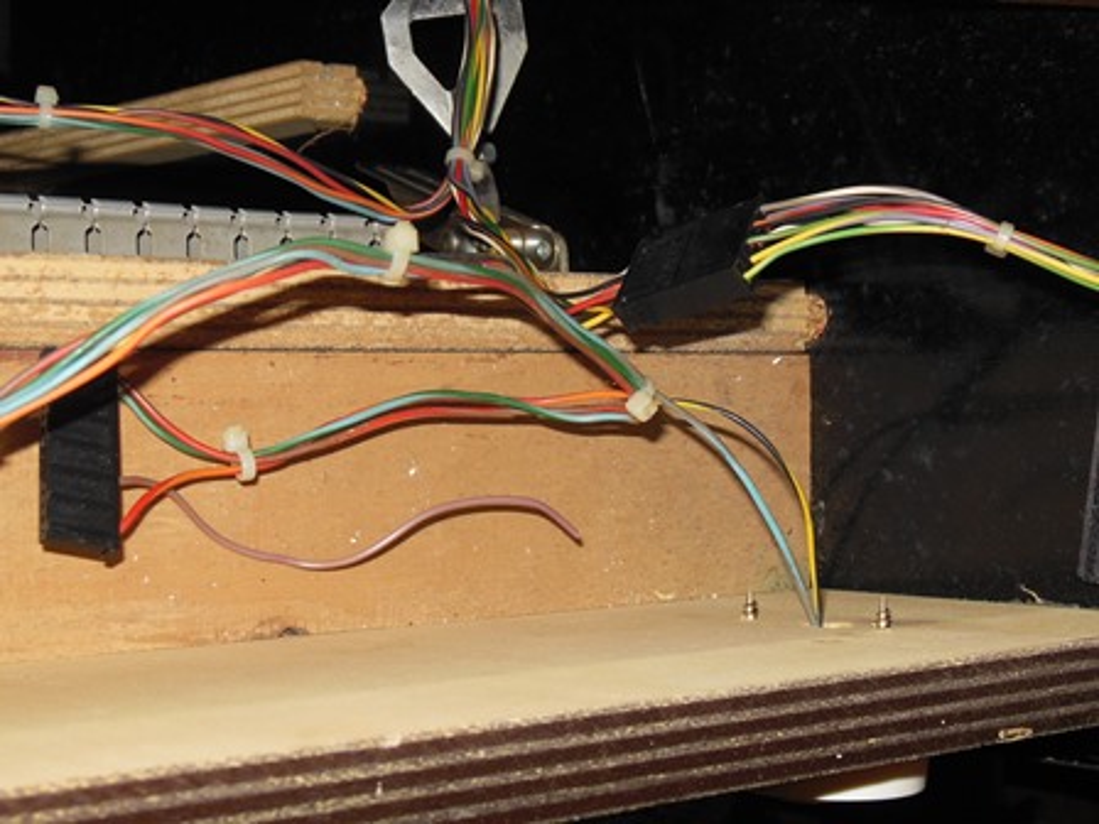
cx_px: 550
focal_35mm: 50
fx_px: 1587
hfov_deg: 38.2
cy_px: 412
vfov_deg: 29.1
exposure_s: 1/60
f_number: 4
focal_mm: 8.9
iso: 200
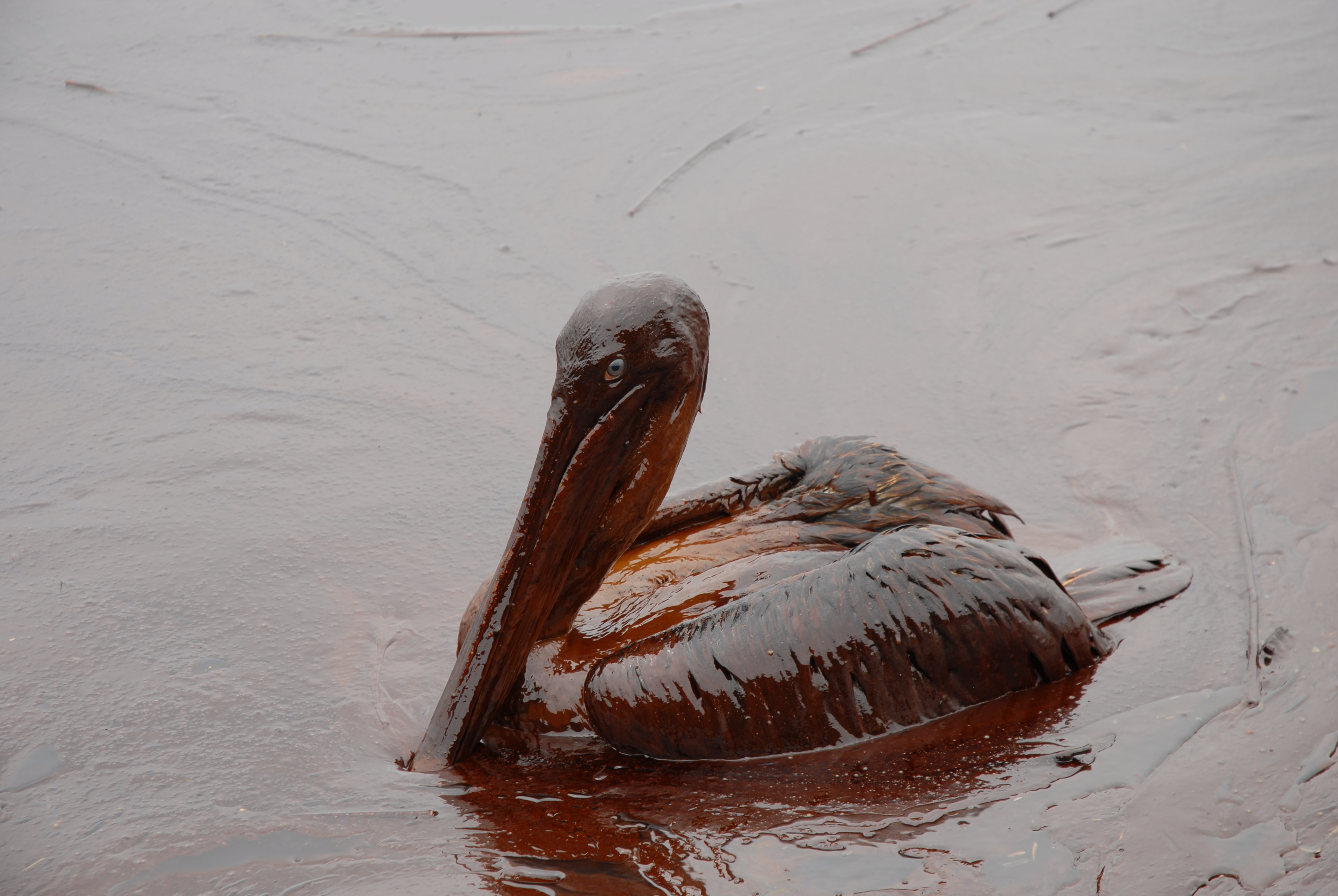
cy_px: 448
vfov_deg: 13.1
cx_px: 669
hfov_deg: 19.4
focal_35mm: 105
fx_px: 3907
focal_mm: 70
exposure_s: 1/160
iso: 100
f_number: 6.3
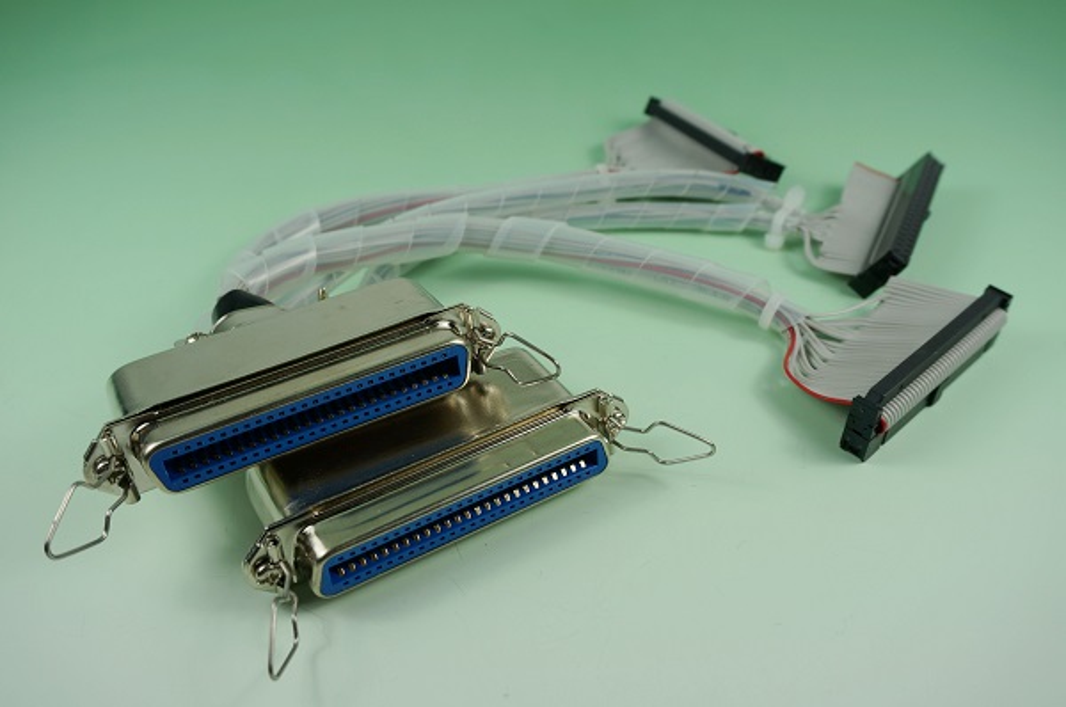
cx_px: 533
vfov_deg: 38.2
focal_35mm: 34
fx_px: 1020
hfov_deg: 55.2
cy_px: 354
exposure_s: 1/100
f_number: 7.1
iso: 100
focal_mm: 23
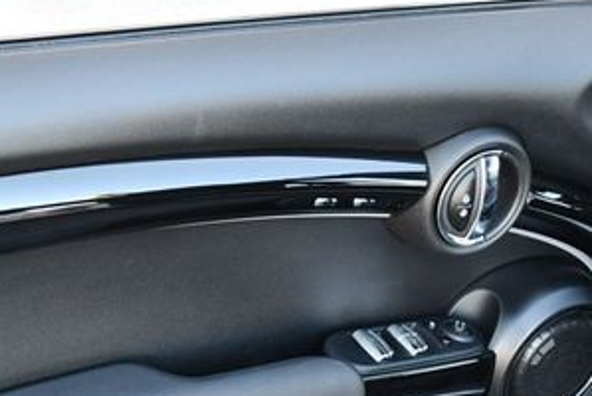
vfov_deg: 17.6
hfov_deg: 26.0
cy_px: 339
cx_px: 148
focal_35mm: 77
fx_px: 1267
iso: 800
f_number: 3.5
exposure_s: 1/200
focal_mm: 18
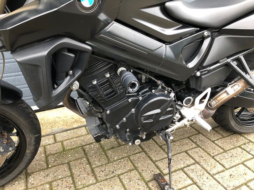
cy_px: 95
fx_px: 205
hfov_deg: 63.4
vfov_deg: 49.7
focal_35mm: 28
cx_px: 127
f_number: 1.8
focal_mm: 3.99
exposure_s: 1/17
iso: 40
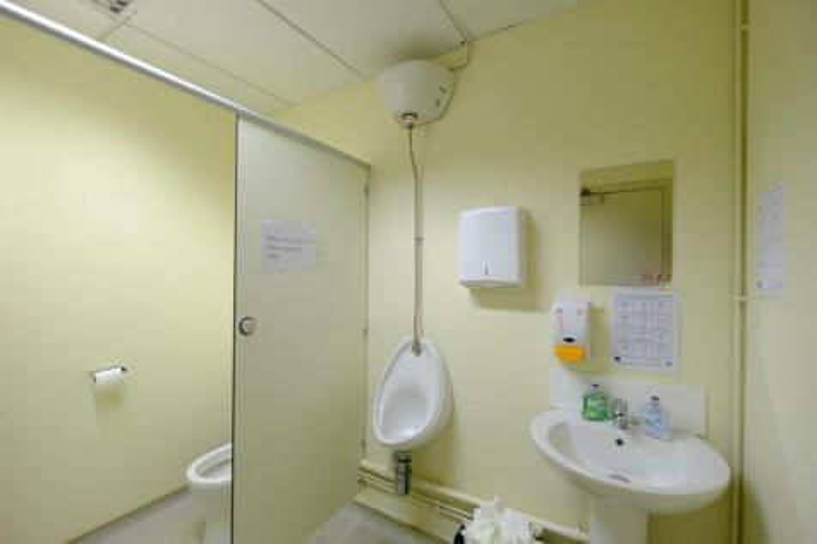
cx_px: 408
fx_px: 340
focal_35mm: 15
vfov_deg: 77.3
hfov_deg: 100.4
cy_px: 272
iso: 160
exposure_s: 1/5
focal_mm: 10
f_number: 4
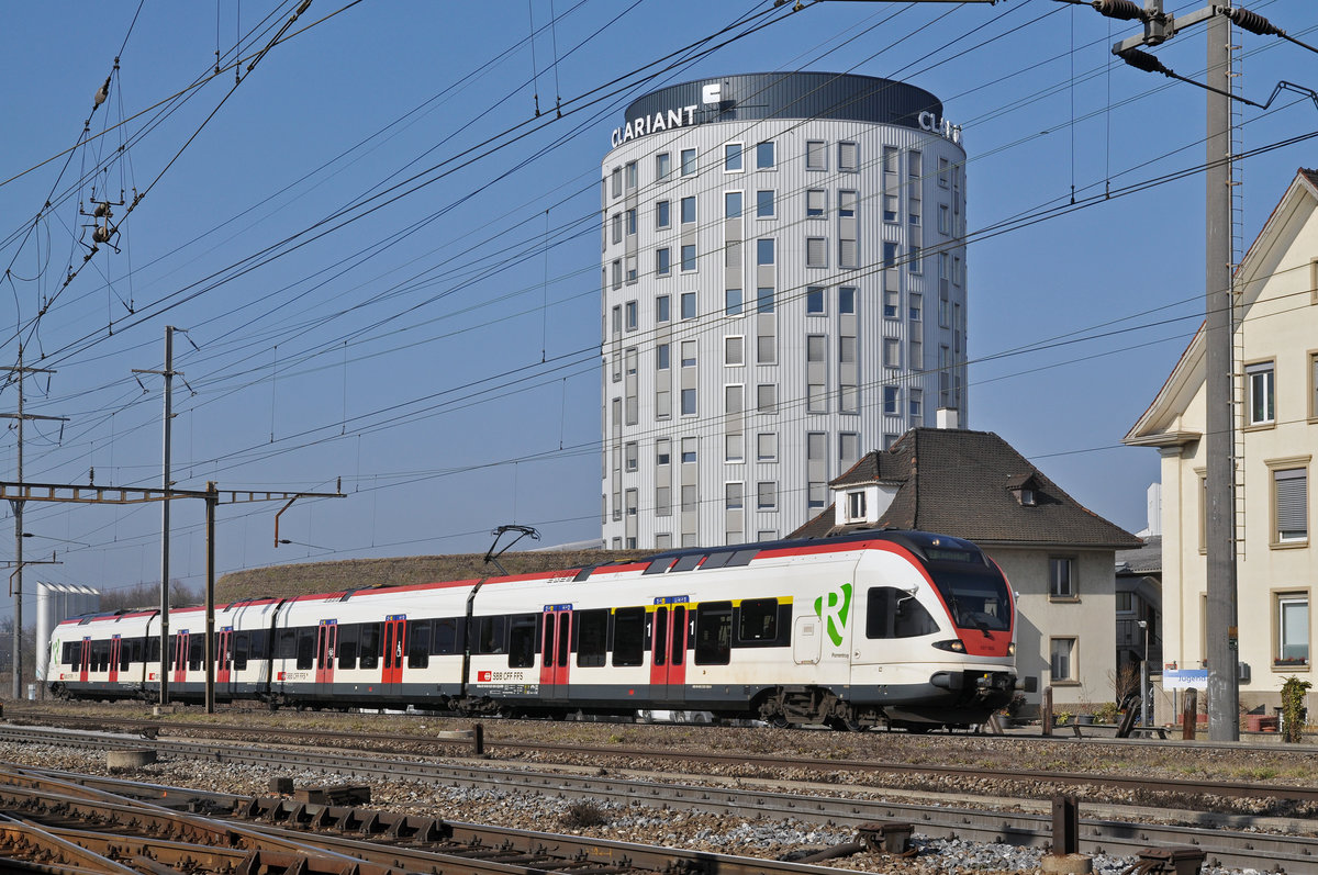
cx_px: 659
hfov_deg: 35.1
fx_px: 2084
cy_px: 438
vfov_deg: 23.7
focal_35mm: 57
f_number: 9
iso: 200
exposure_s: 1/800
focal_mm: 38
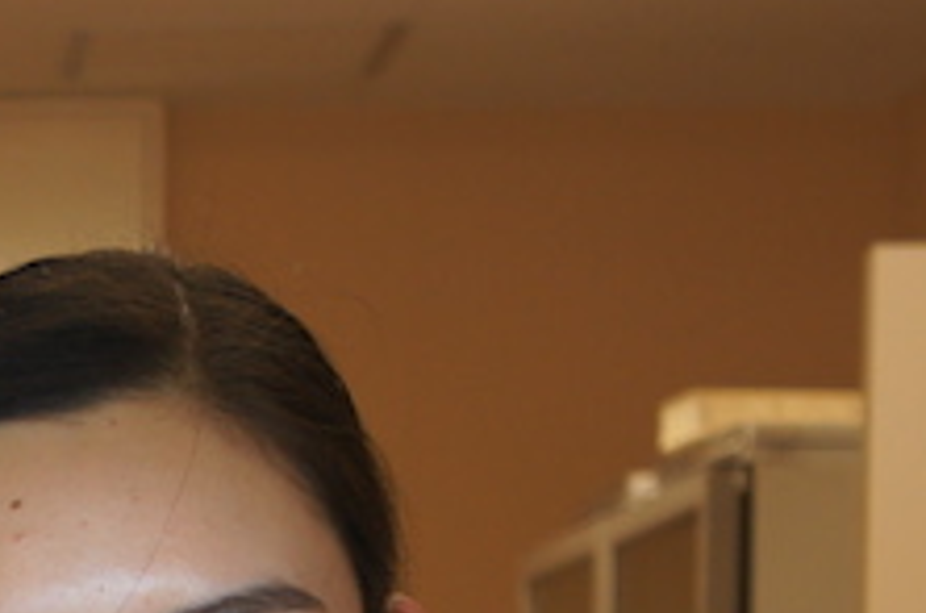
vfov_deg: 6.8
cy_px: 1082
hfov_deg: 10.1
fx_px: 5037
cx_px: -496
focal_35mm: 196
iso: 320
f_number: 4
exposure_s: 1/50
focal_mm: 29
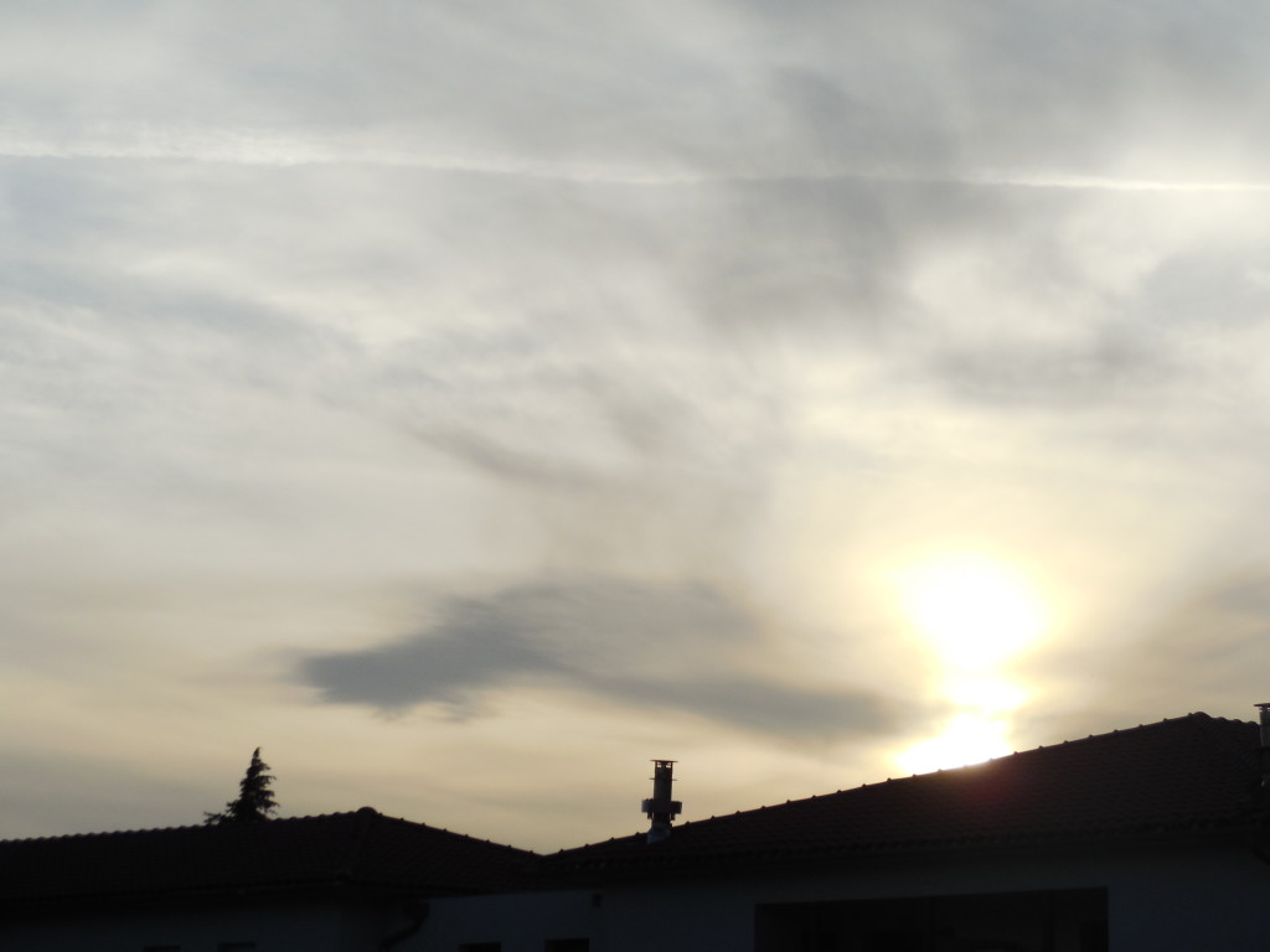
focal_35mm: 109
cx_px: 635
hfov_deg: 18.0
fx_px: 3999
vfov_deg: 13.6
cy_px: 476
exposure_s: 1/1000
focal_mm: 19.4
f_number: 4.8
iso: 125
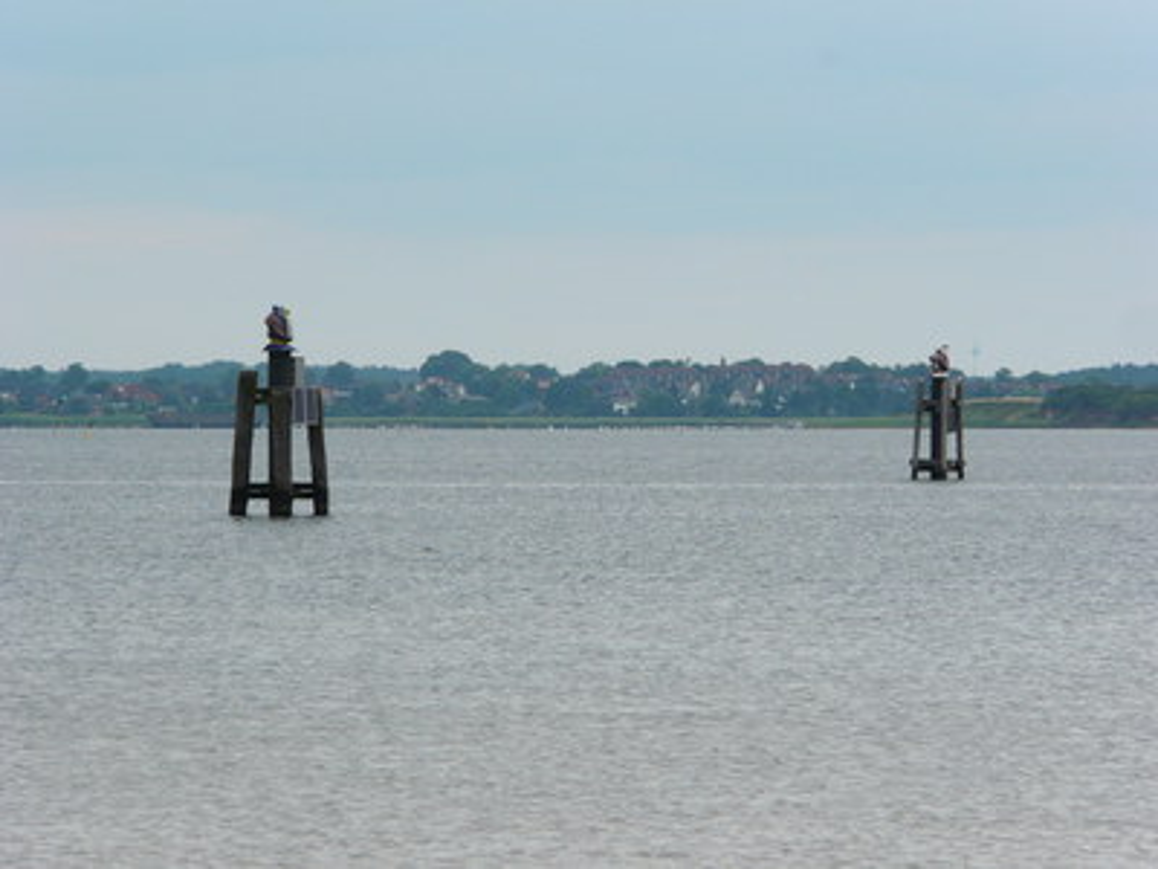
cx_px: 579
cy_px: 434
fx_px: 10002
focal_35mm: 299
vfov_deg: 5.0
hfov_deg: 6.6
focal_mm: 49
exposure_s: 1/500
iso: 100
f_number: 5.6
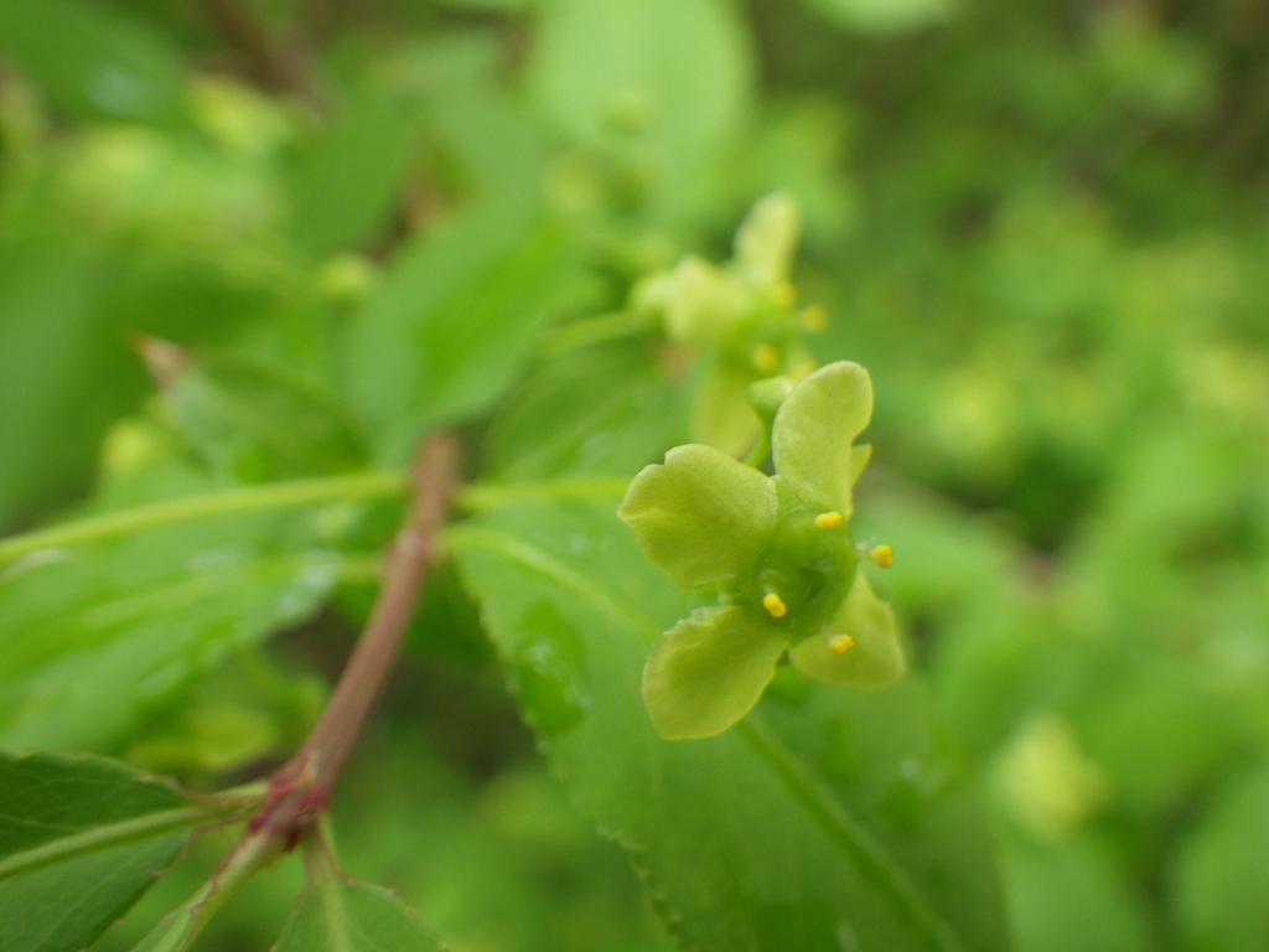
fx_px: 1246
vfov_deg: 41.8
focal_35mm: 34
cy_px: 476
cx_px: 634
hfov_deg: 54.0
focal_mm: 6.1
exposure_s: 1/50
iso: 200
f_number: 3.8
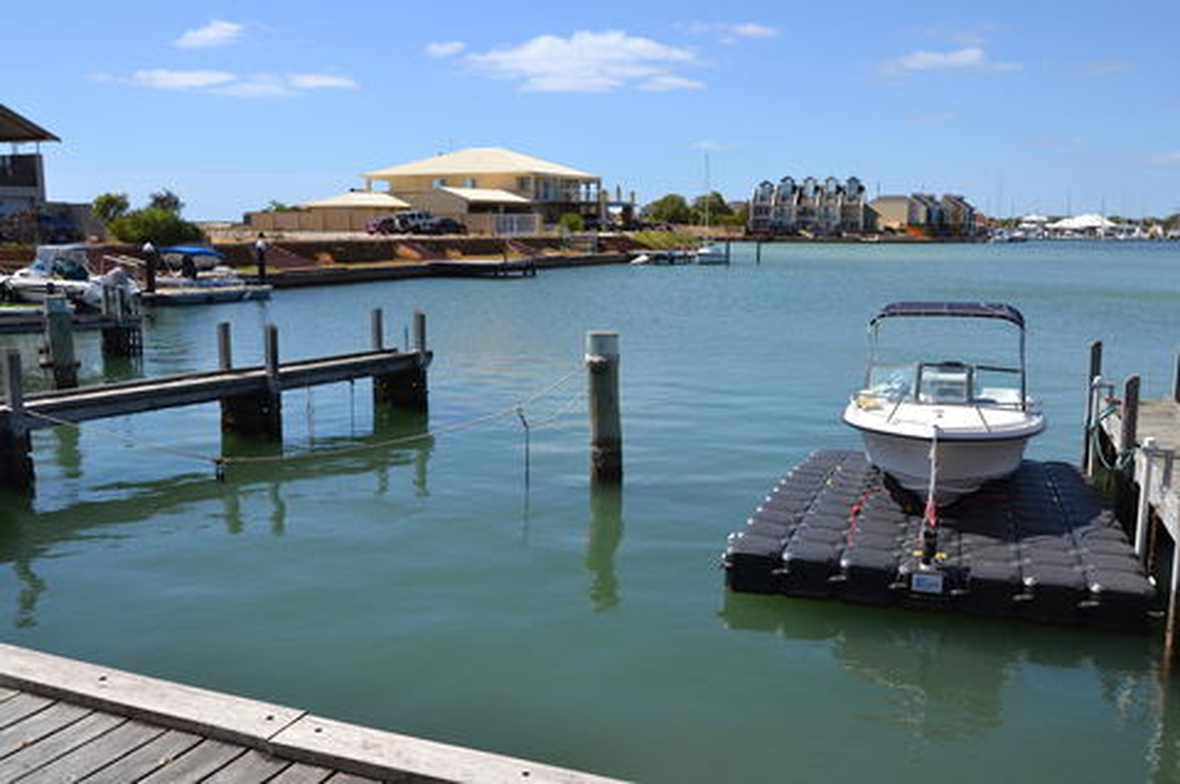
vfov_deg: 39.9
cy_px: 392
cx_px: 590
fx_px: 1081
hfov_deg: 57.3
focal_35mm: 33
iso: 100
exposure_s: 1/250
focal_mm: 22
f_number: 8
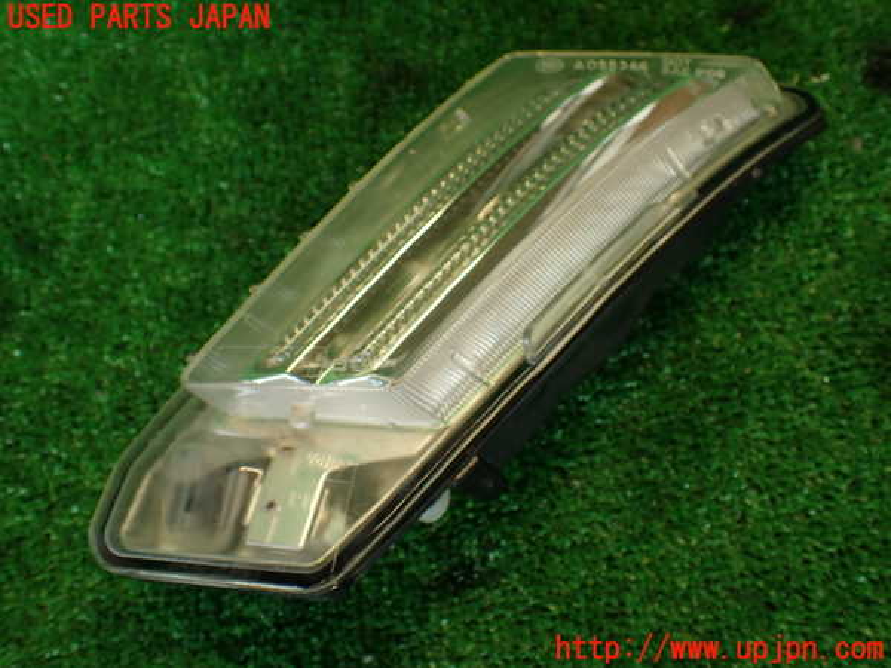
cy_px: 334
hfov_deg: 56.8
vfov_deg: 44.2
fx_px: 824
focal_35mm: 32
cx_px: 446
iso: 200
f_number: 2.4
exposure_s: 1/60
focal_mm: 5.79
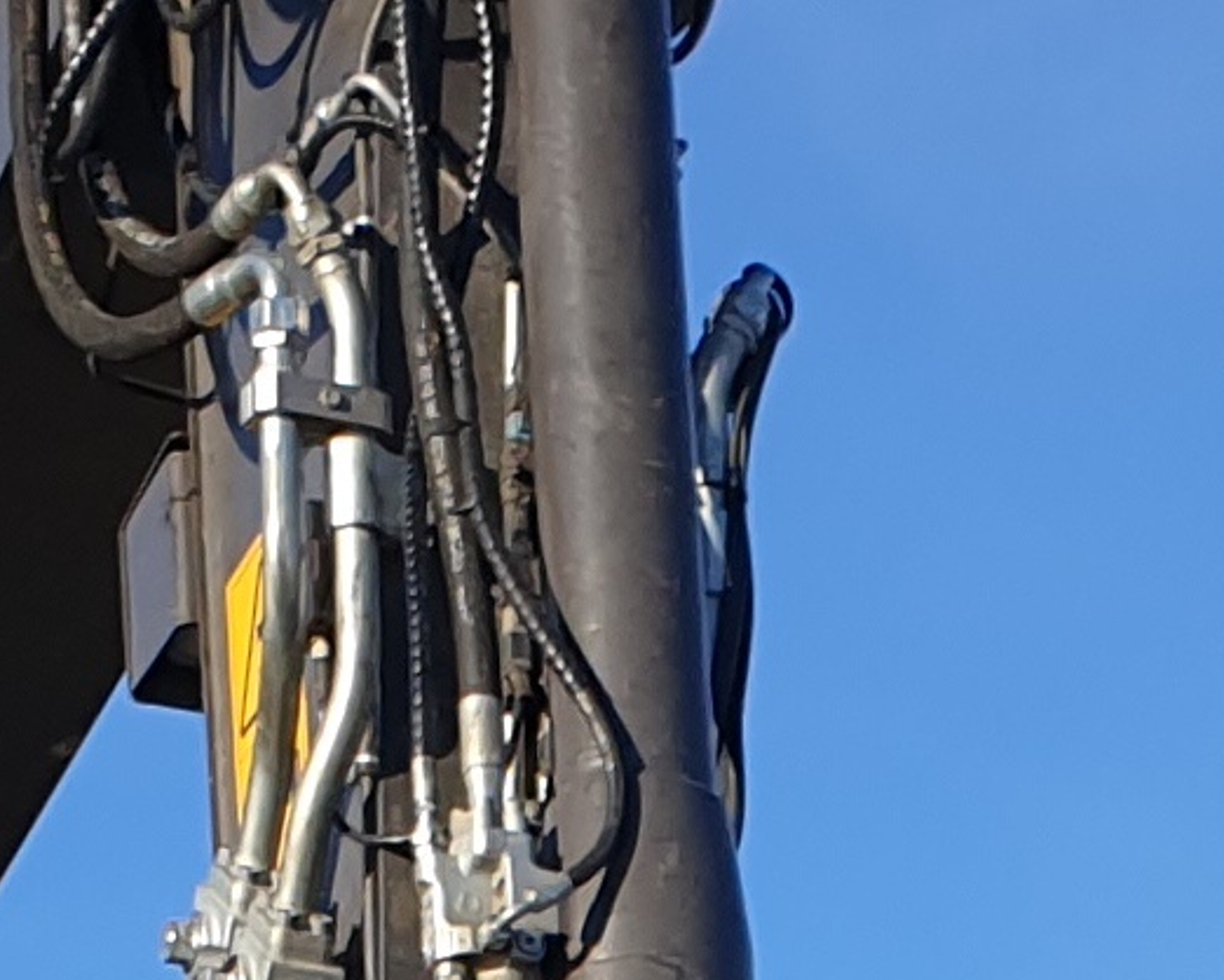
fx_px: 7103
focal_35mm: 196
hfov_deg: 9.7
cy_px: 3076
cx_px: 1541
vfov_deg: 7.0
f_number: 2.4
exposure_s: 1/1449
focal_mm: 4.3
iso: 50
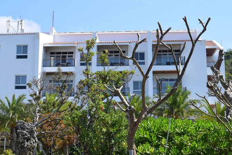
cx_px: 83
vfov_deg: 20.3
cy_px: 82
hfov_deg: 29.9
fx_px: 432
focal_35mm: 67
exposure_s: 1/400
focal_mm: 30
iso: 200
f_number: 10
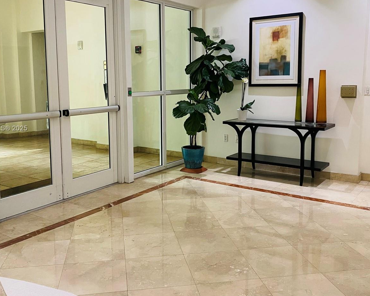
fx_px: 383
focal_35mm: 35
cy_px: 129
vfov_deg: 42.1
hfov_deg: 51.5
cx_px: 181
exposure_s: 1/60
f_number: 1.8
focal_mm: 4.25
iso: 250
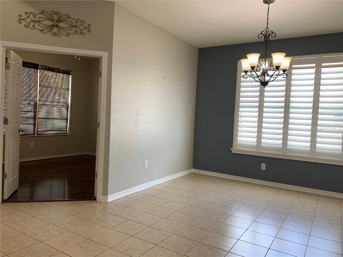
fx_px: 258
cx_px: 172
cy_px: 128
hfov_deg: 67.3
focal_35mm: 26
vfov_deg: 53.1
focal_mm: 4.25
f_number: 1.8
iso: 80
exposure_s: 1/120
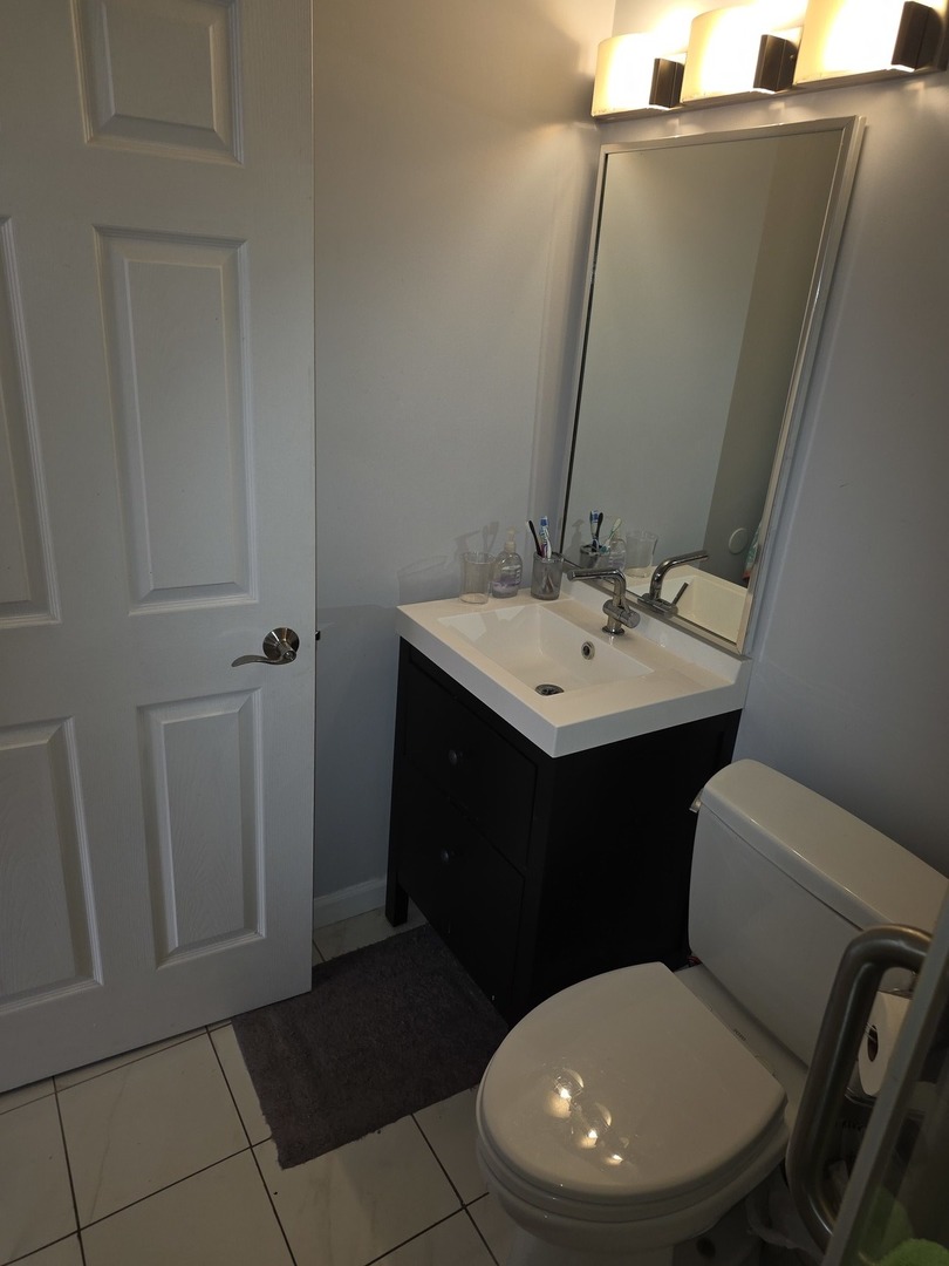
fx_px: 841
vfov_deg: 73.9
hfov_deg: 58.9
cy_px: 633
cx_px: 474
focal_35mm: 23
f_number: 1.7
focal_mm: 6.25
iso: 100
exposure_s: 1/60
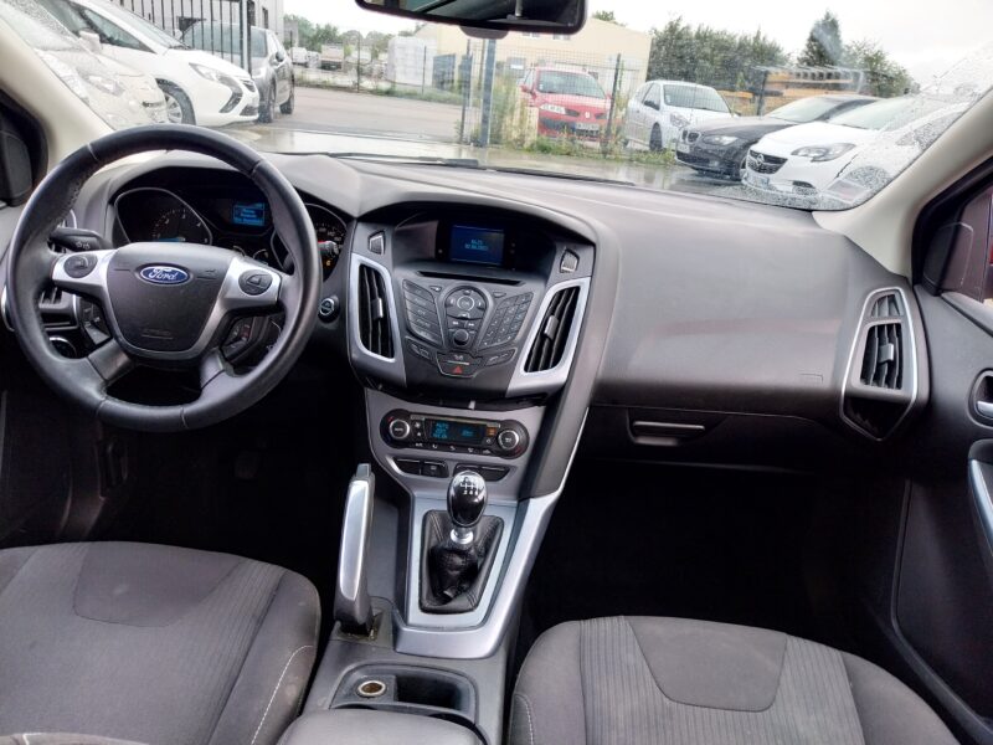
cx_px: 496
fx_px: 746
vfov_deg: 53.1
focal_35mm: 26
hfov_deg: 67.3
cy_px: 372
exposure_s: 1/50
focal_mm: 4
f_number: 1.8
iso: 32
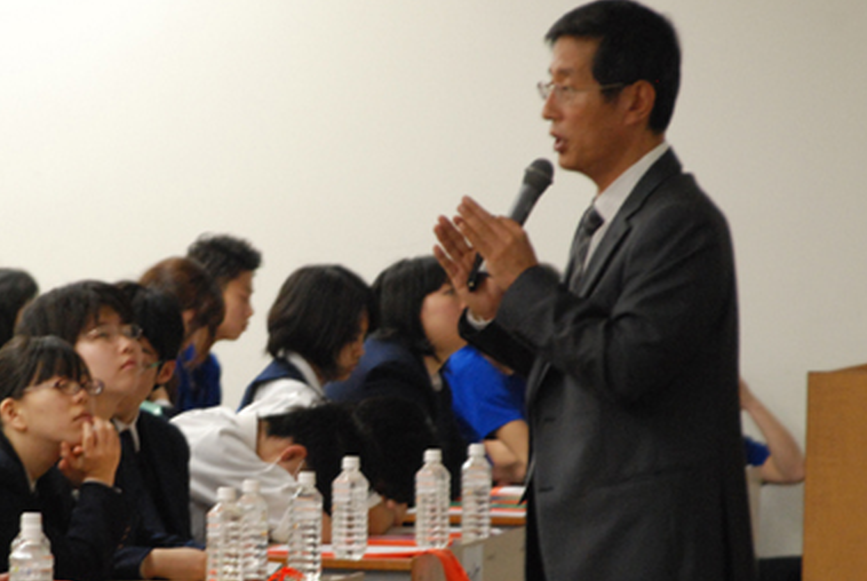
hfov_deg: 5.6
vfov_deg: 3.8
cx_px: 210
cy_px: 355
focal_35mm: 368
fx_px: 8871
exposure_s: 1/25
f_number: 6
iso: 1600
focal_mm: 155
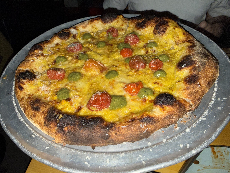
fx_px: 159
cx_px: 115
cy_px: 86
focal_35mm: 24
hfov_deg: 71.6
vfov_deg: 56.8
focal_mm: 2.22
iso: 64
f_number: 2.2
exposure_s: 1/122
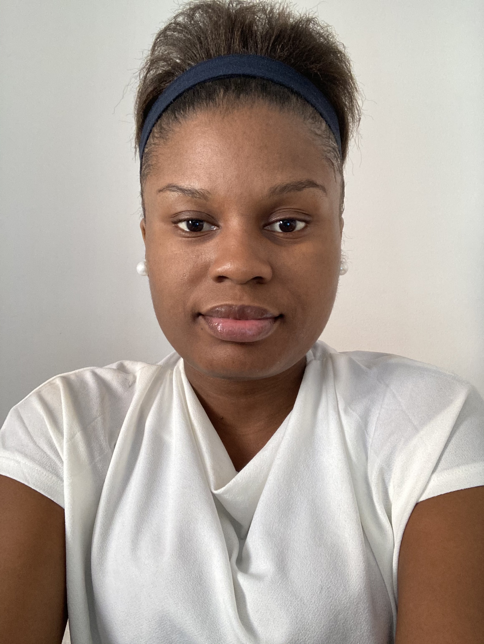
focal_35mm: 32
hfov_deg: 44.2
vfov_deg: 56.8
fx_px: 596
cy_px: 322
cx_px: 242
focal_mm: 2.87
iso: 320
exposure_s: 1/40
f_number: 2.2
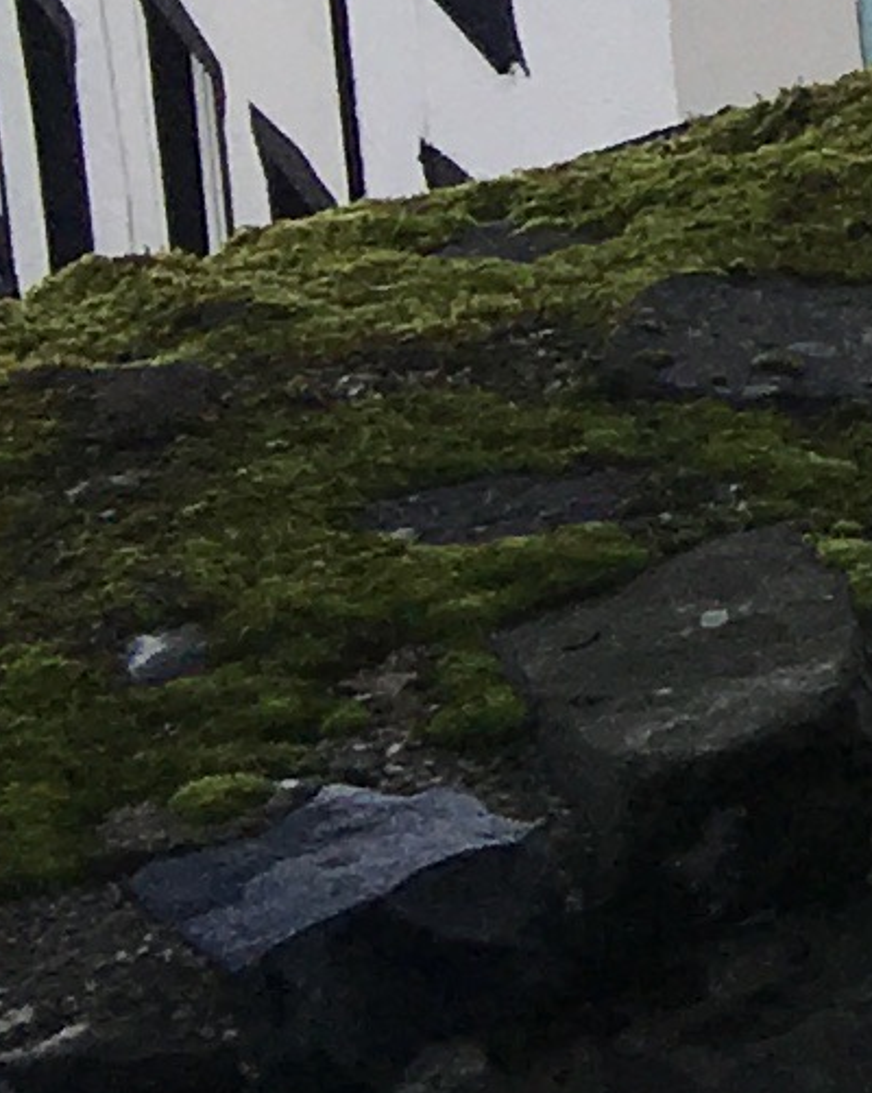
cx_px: 4384
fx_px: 7364
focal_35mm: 228
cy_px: -1518
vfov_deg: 7.9
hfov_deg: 5.3
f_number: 2.2
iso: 25
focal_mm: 4.15
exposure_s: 1/1479
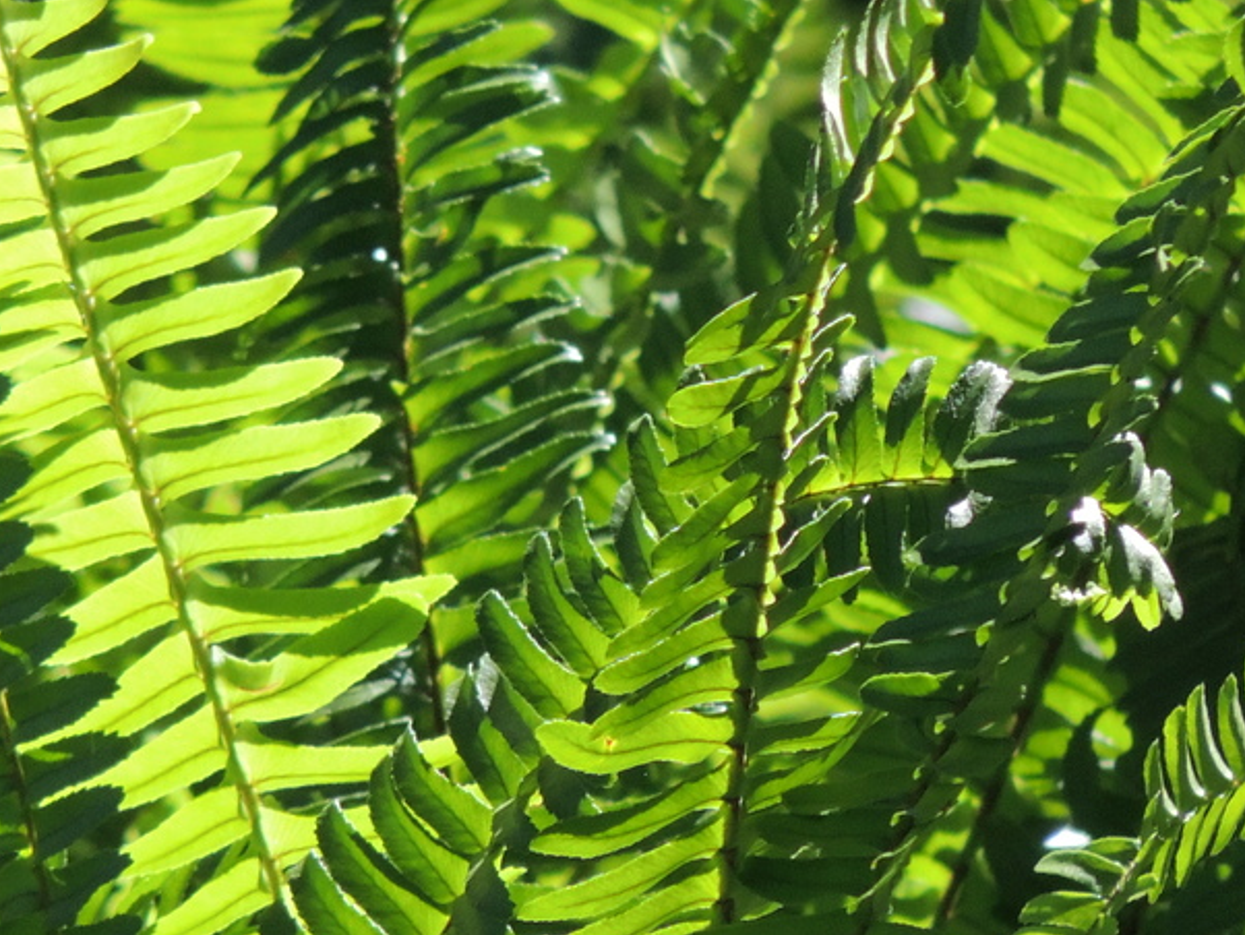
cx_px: 364
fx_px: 76458
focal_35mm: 2125
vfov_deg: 0.7
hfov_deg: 0.9
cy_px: 513
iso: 400
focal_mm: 180
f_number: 5.9
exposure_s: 1/800
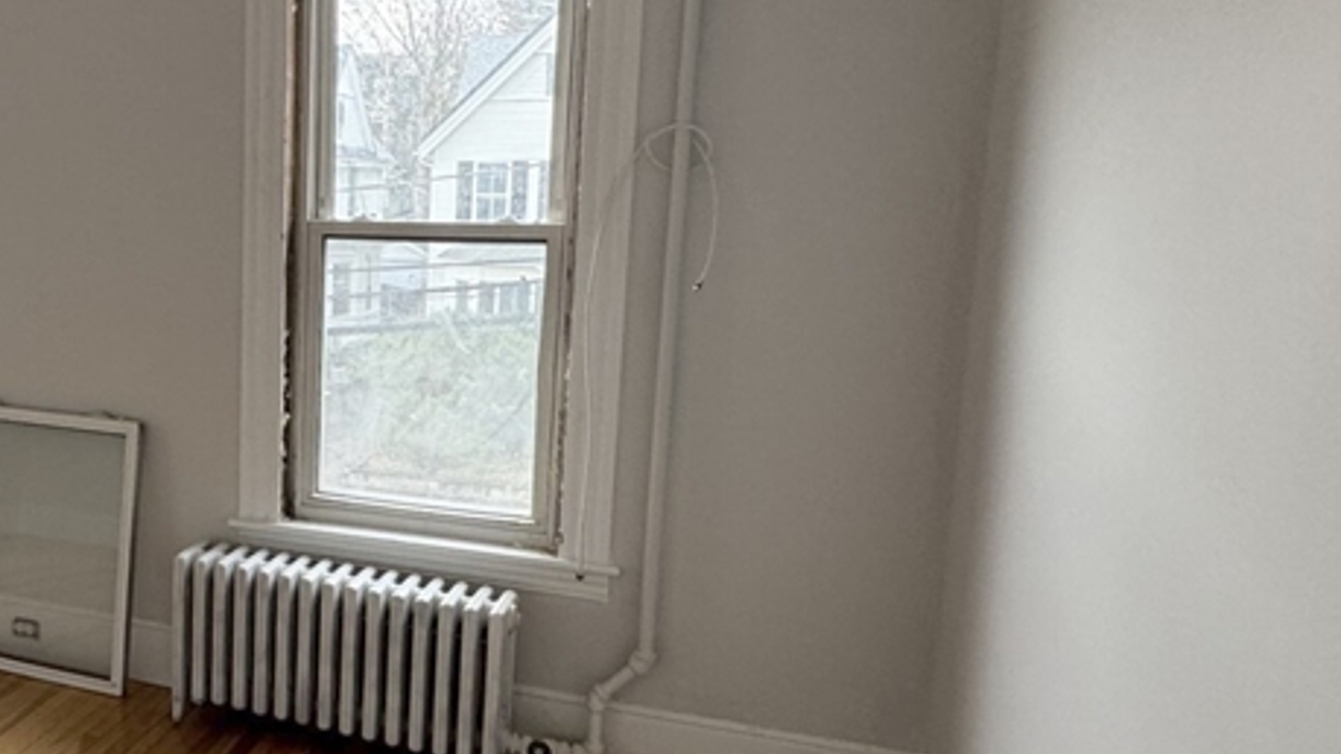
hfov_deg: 51.2
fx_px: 1209
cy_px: 371
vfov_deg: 34.6
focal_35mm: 34
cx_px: 131
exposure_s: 1/99
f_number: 2.2
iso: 200
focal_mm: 2.22
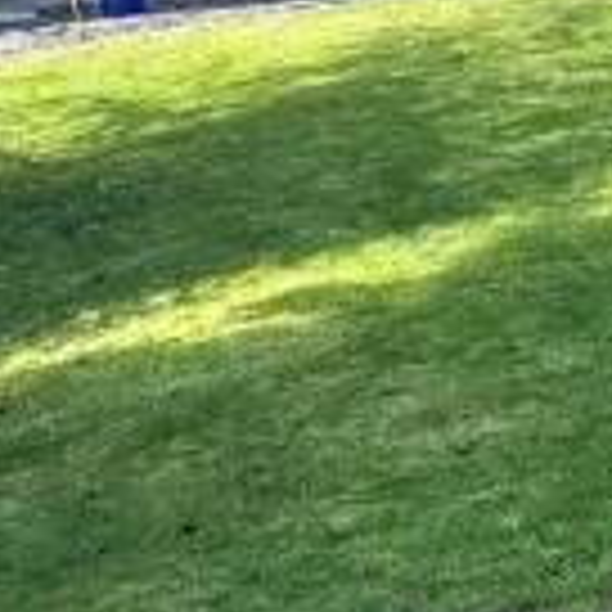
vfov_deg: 17.7
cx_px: 1148
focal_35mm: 93
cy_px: -130
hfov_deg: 15.6
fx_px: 1860
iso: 40
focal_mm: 2.22
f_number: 2.2
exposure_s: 1/821
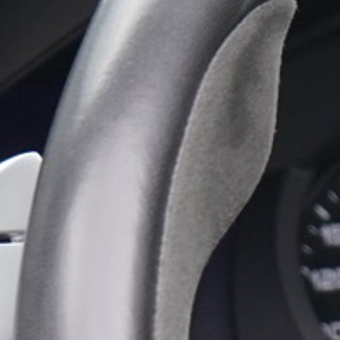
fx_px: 6423
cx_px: 879
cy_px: 610
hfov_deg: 3.0
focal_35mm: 578
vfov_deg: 3.0
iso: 500
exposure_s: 1/80
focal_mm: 70
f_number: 5.6
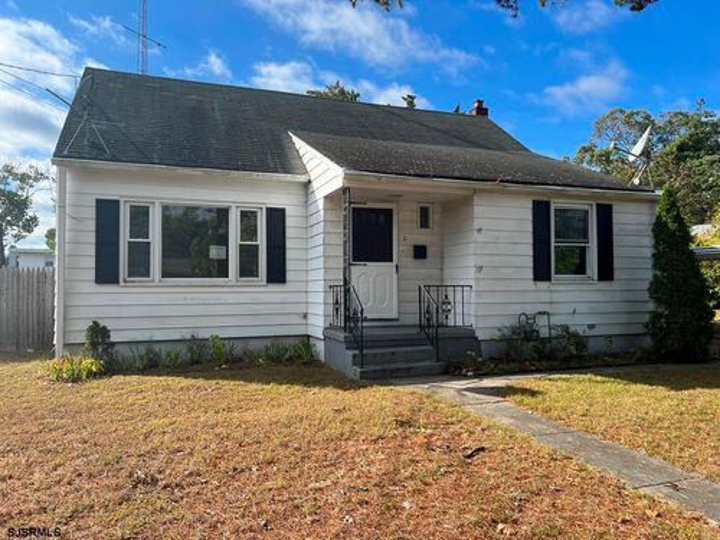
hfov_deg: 67.3
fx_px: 541
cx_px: 360
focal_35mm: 26
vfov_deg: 53.1
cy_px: 270
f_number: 1.5
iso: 50
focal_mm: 5.7
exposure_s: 1/2299
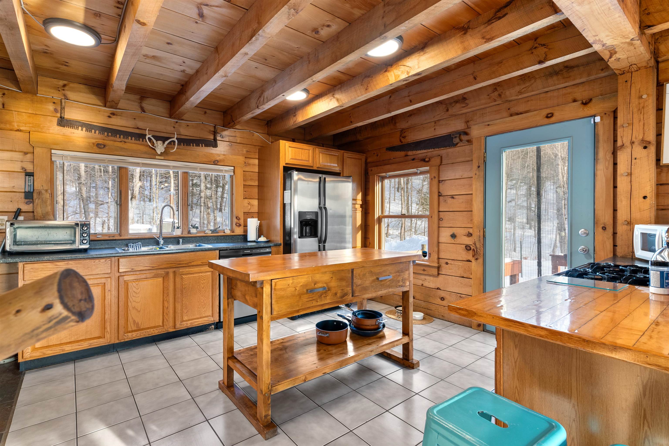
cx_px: 334
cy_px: 223
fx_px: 316
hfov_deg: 93.3
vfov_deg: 70.5
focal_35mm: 17
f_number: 9
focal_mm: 17
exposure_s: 1/1.25
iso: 200
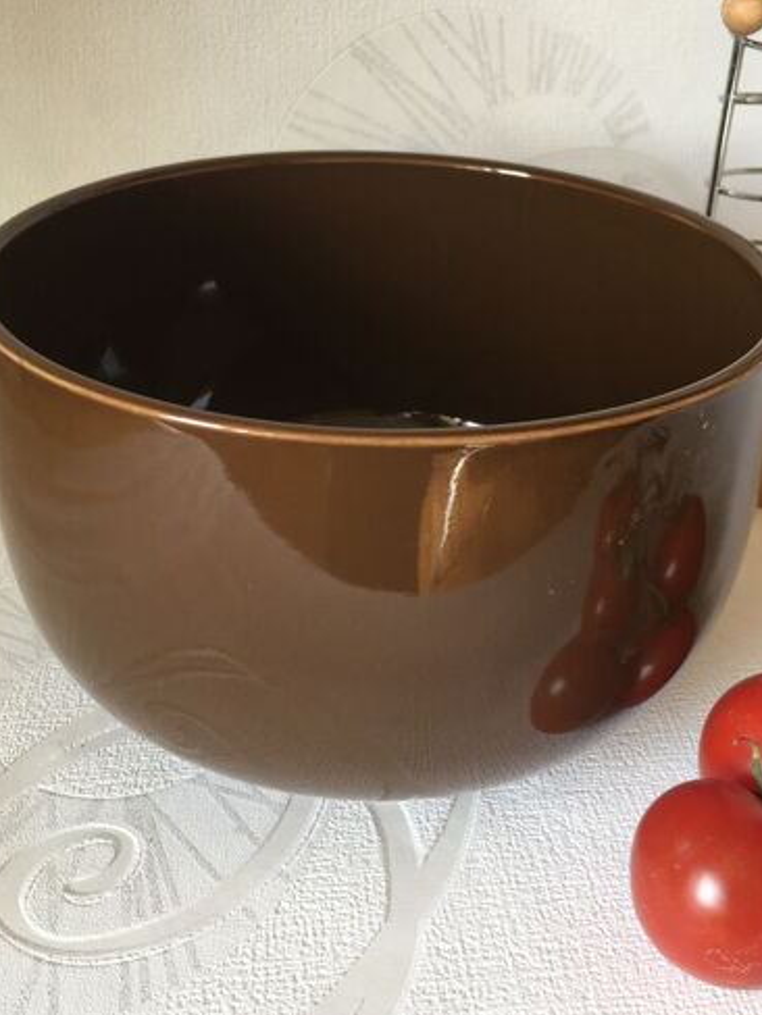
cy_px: 414
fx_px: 1115
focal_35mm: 38
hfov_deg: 37.7
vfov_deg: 48.7
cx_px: 414
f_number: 2.2
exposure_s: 1/33
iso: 32
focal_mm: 4.15
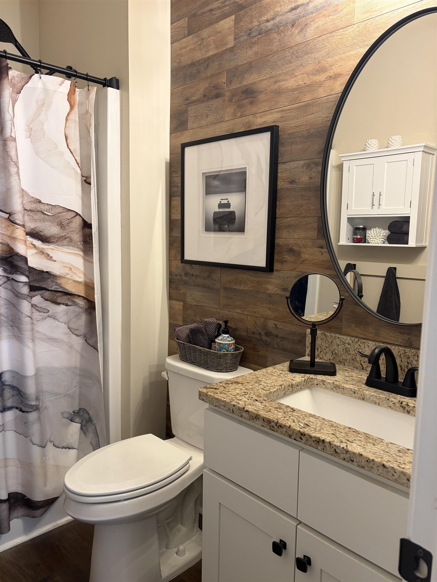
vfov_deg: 67.3
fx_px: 438
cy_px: 291
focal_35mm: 26
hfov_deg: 53.1
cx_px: 218
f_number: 1.6
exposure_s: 1/60
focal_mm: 5.96
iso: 160
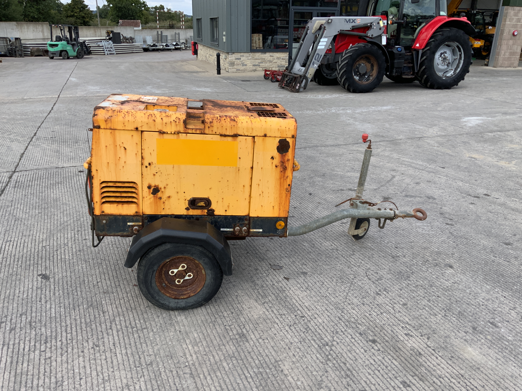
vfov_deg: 48.2
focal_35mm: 29
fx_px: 437
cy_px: 196
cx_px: 261
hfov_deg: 61.7
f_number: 1.8
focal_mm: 3
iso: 16
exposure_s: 1/1055
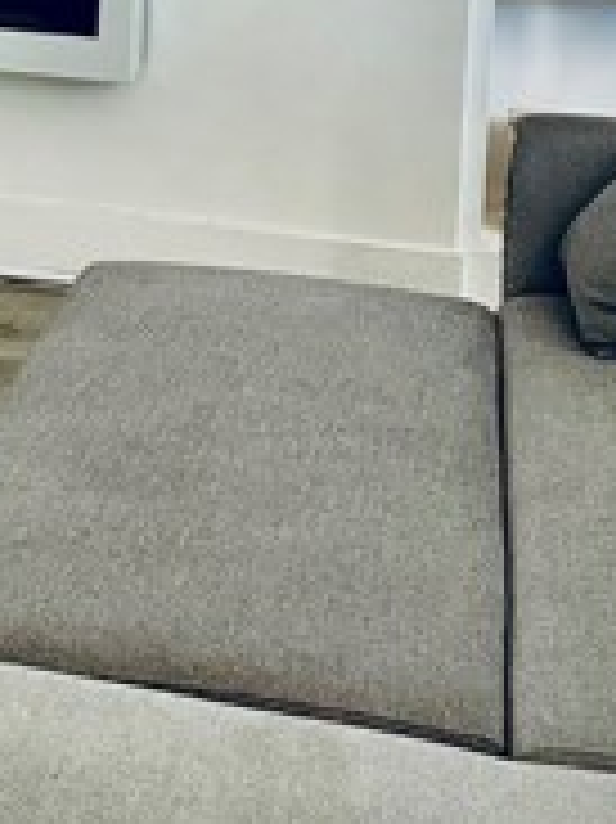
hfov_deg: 16.0
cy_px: -270
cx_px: 27
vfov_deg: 19.7
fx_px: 2162
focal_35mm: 91
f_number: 1.5
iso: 320
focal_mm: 5.7
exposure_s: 1/60
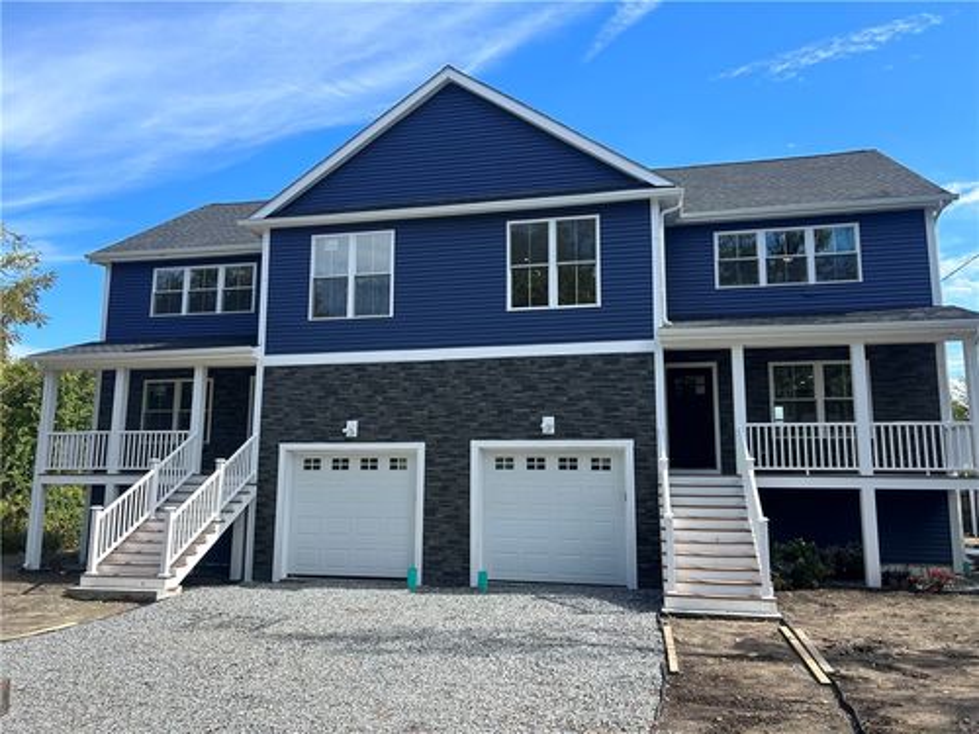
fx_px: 735
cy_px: 367
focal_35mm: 26
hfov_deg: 67.3
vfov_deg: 53.1
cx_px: 490
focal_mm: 5.7
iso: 50
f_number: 1.5
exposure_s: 1/1779
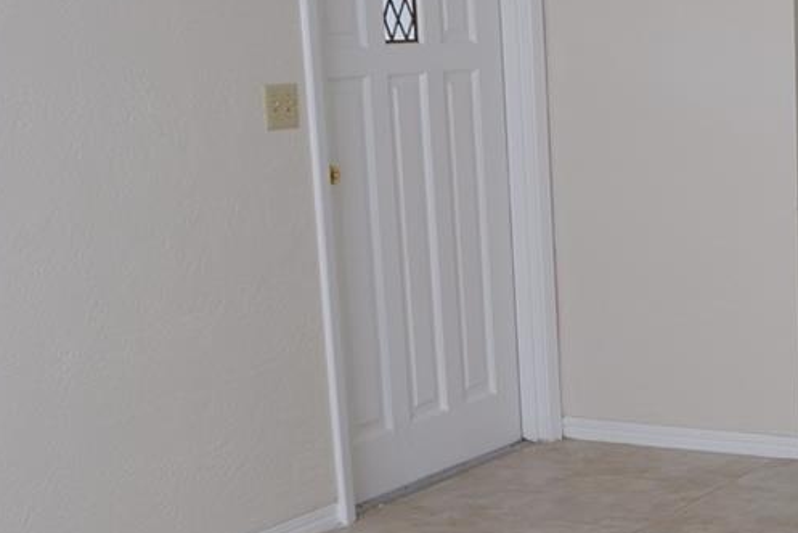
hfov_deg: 24.9
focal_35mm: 74
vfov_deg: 18.4
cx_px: 931
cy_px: 323
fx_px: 1641
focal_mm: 15
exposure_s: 1/45
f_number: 3.5
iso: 200
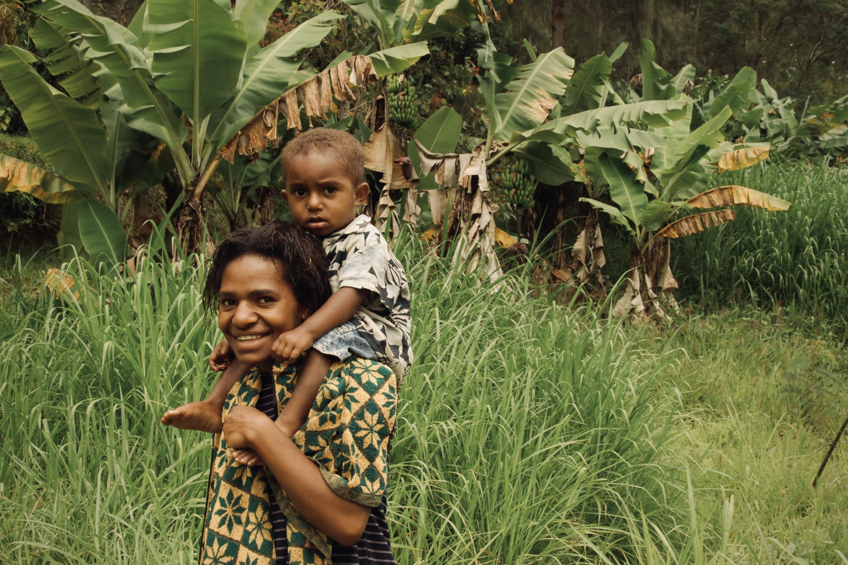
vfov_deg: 26.0
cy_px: 287
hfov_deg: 38.2
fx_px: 1225
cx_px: 427
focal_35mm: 52
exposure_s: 1/125
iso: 400
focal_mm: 34
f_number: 13
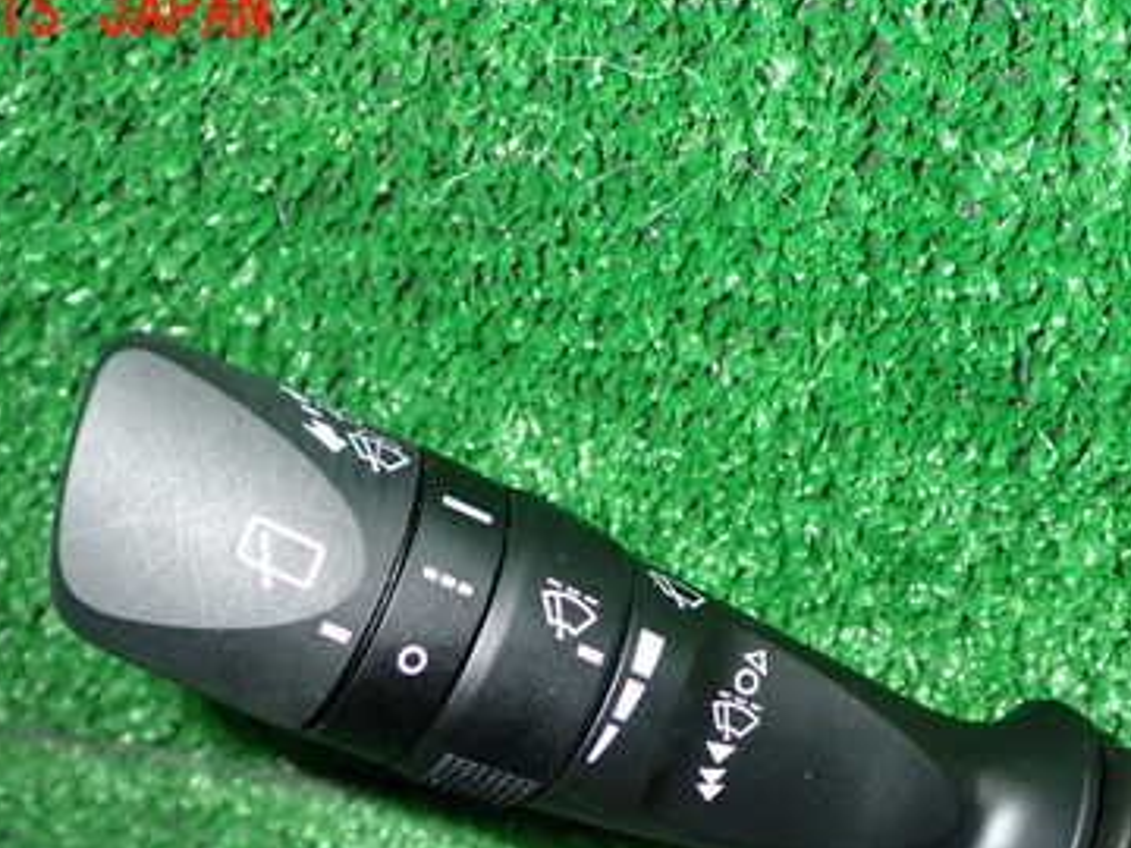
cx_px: 641
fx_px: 1960
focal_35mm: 60
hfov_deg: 32.1
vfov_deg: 24.0
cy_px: 682
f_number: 7.1
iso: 500
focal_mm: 6.37
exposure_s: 1/40
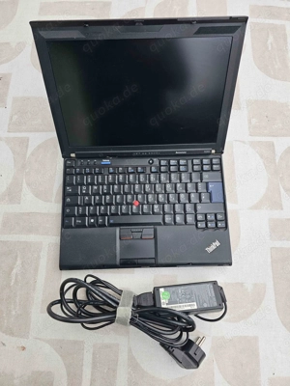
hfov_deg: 58.9
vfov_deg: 73.9
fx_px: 257
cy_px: 193
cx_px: 145
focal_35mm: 23
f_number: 1.7
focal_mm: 6.3
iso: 16
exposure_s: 1/100
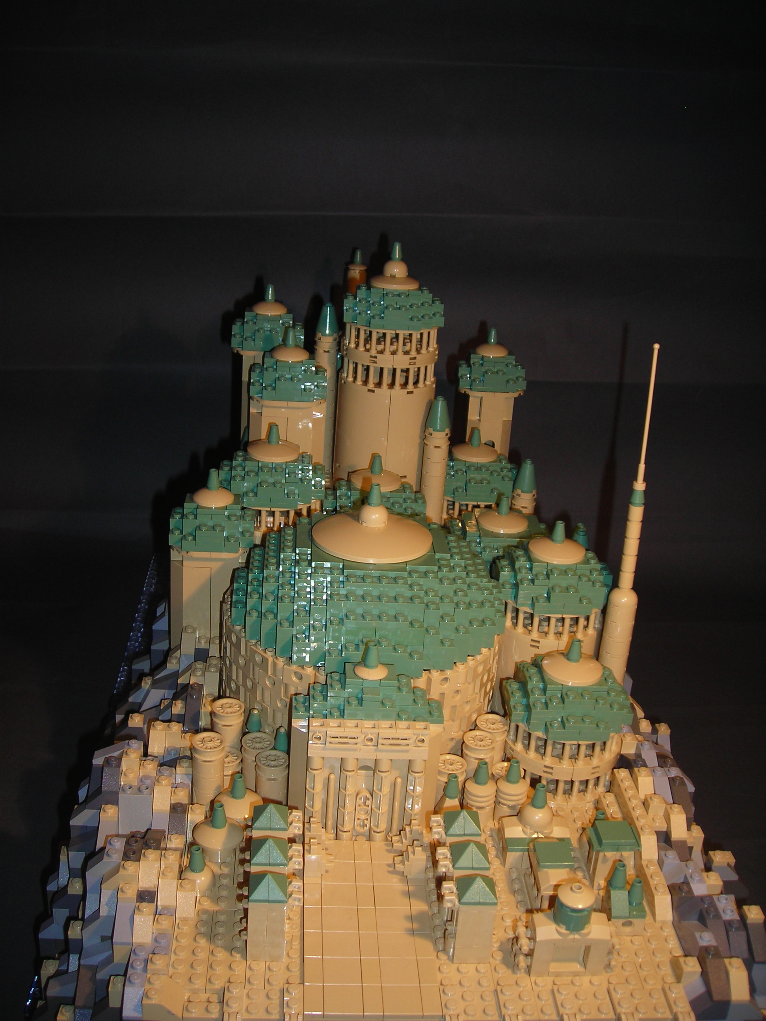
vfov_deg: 49.0
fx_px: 1121
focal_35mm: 38
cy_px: 510
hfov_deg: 37.7
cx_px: 383
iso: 50
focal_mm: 6.3
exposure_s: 1/60.1
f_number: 3.2
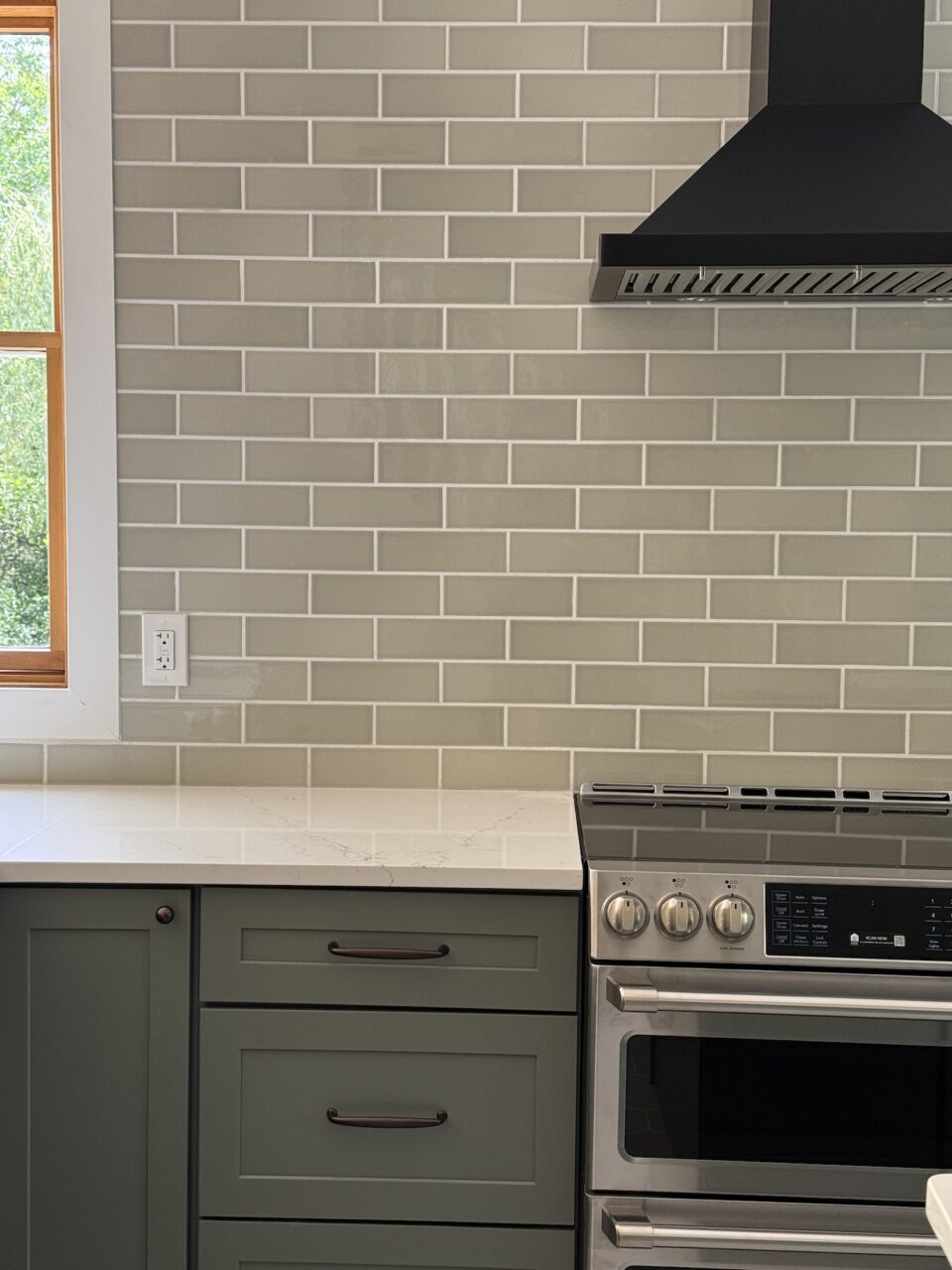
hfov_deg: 30.3
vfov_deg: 39.7
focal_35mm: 48
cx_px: 476
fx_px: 1760
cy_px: 635
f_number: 1.78
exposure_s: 1/121
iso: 80
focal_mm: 6.76
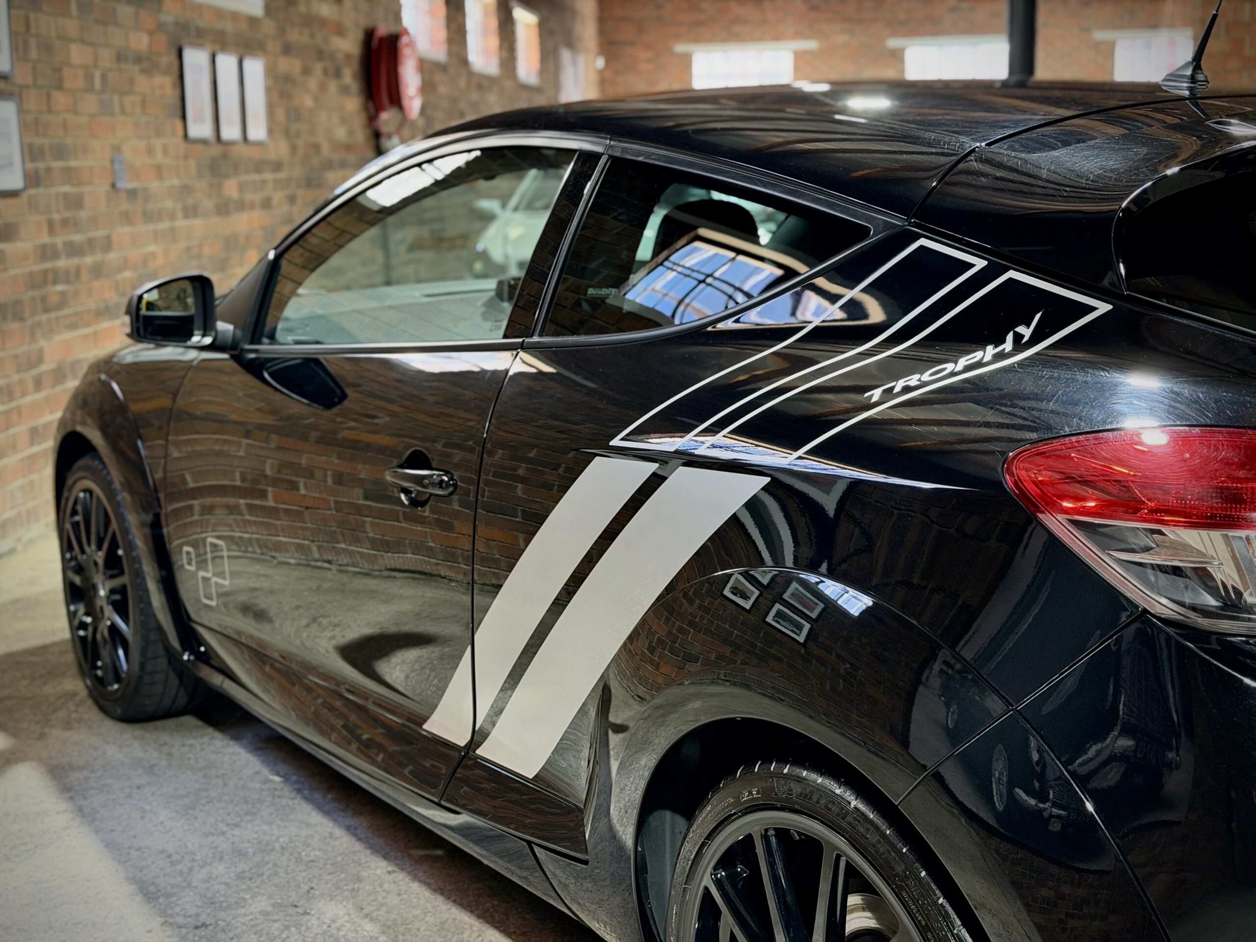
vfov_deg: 30.3
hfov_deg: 39.7
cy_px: 471
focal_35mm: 48
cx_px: 628
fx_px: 1742
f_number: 1.78
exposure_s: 1/25
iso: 500
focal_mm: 6.76
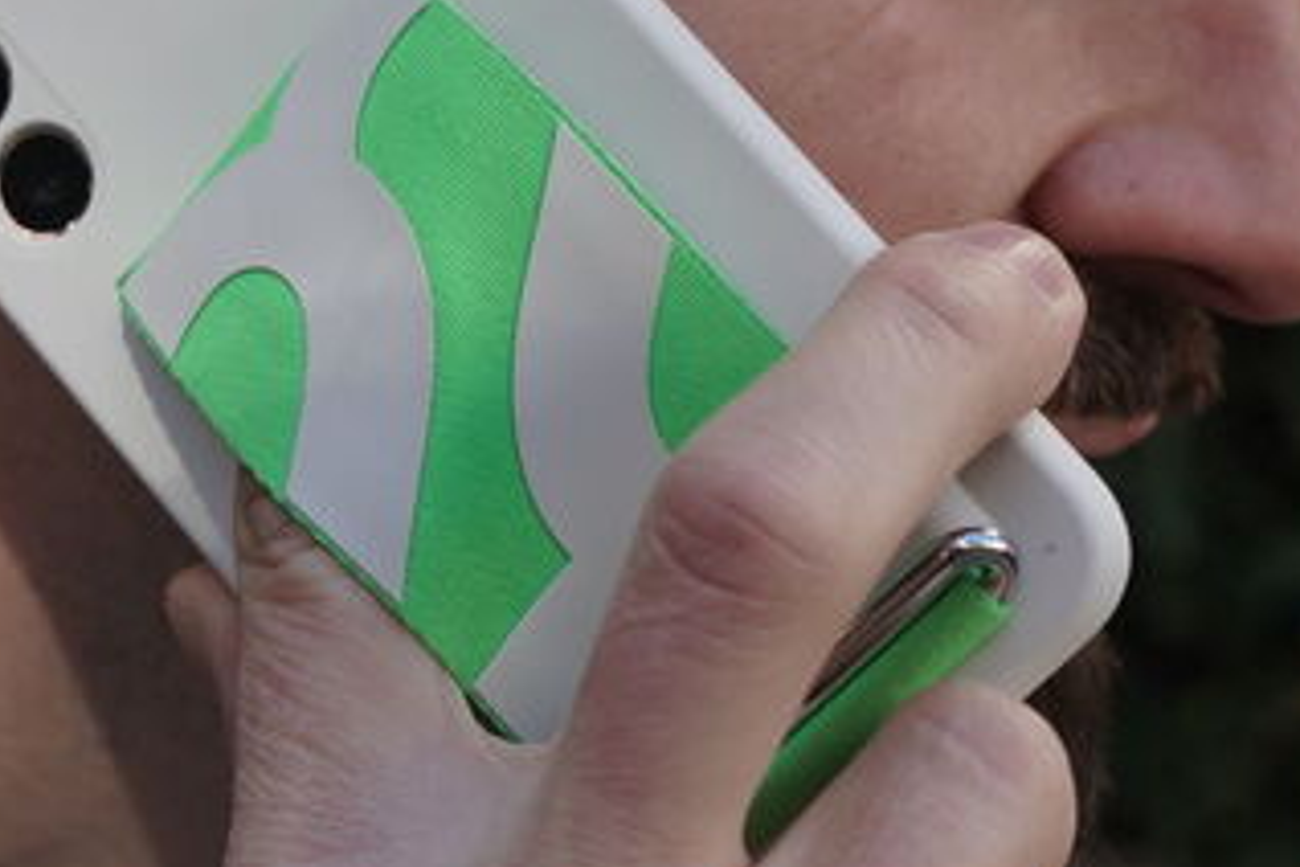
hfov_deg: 18.1
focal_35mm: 112
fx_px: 4044
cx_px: 237
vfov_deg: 12.2
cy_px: 290
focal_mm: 43
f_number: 6.3
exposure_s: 1/160
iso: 200
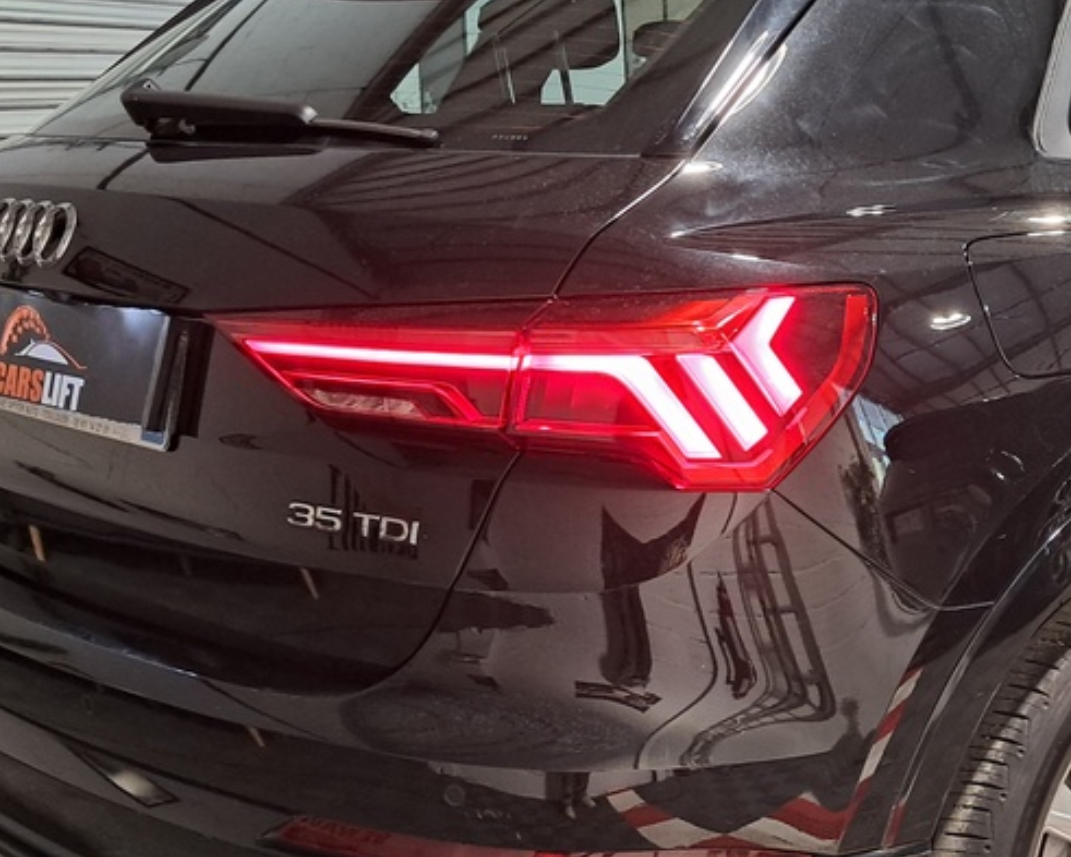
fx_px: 1744
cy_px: 567
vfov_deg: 27.5
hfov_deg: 32.9
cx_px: 899
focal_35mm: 55
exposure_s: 1/50
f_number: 1.8
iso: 320
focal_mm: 4
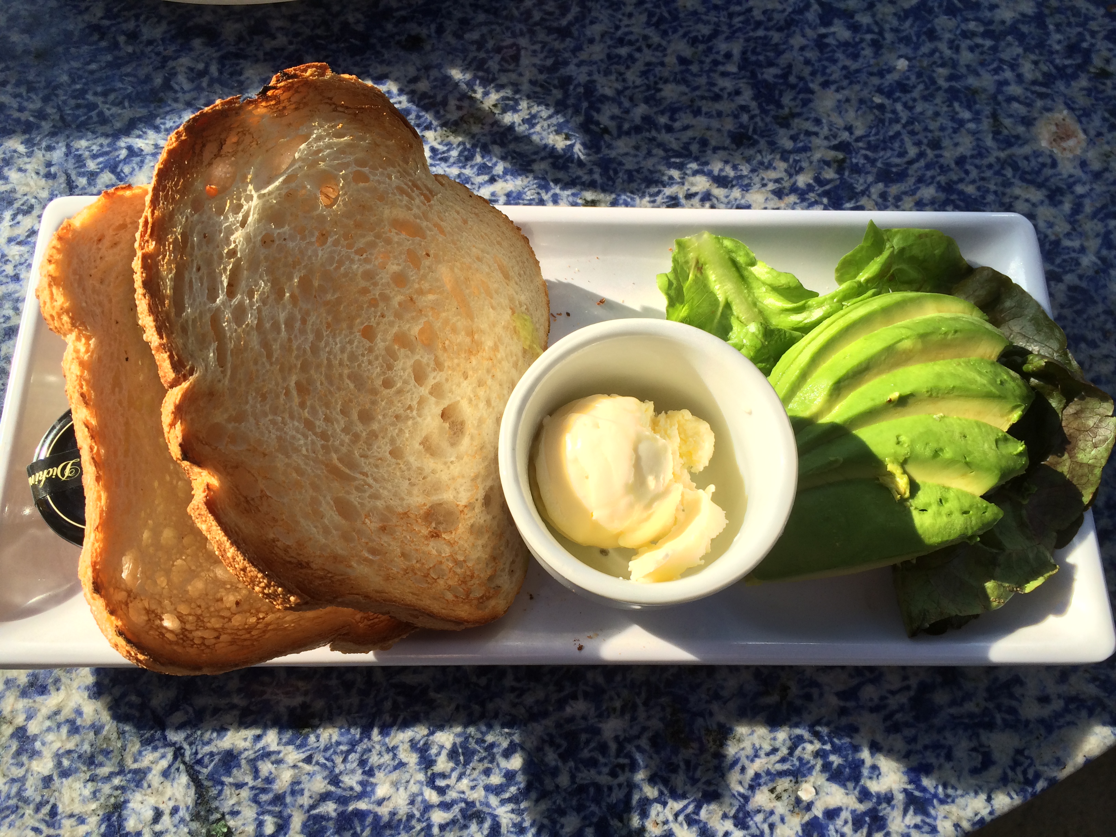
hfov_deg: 60.0
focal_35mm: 30
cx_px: 558
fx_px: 967
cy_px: 418
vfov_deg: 46.8
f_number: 2.2
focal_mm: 4.12
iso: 32
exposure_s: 1/892
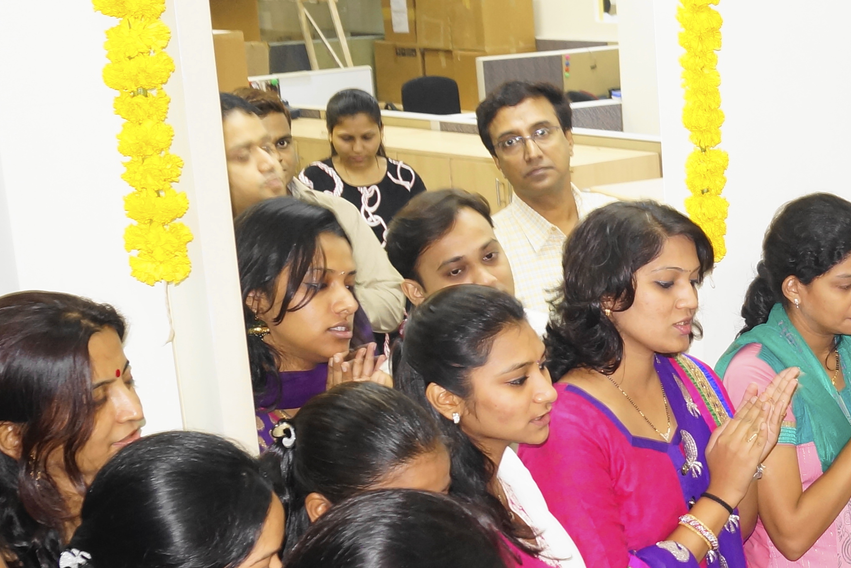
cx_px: 974
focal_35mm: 79
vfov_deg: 17.2
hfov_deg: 23.8
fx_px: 1867
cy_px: 420
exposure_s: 1/13
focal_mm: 22
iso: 400
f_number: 5.6
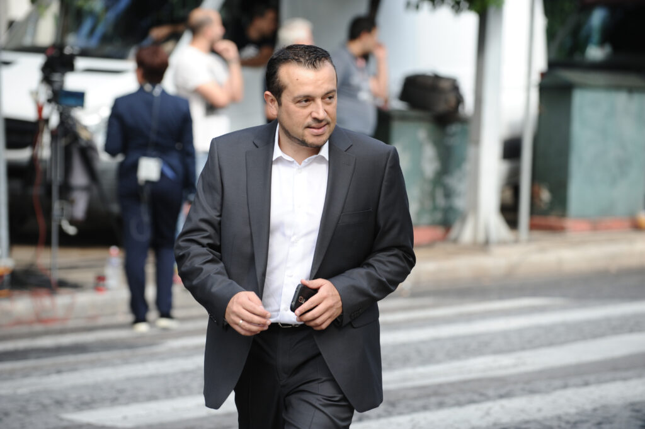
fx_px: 2775
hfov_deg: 13.3
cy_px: 214
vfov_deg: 8.8
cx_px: 322
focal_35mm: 155
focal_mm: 155
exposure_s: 1/400
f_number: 5
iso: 320
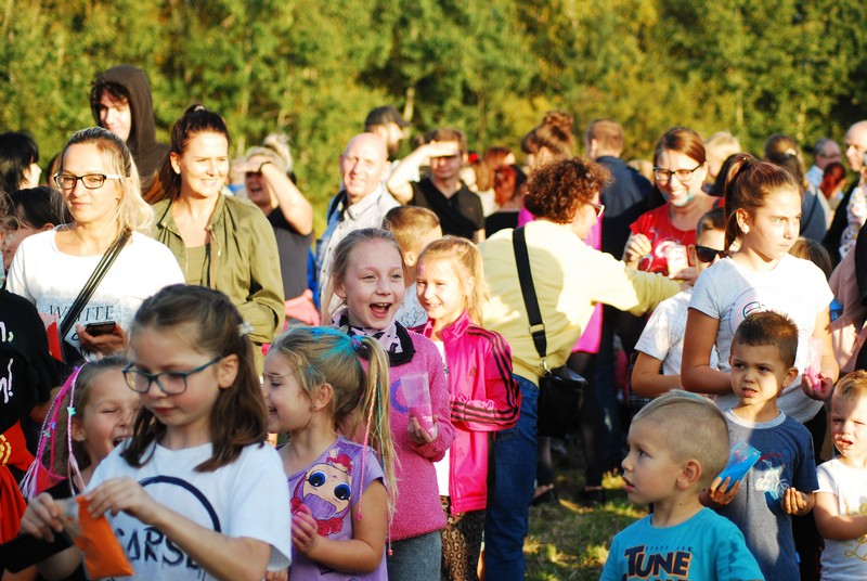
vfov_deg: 13.1
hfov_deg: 19.4
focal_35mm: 105
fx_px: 2532
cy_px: 290
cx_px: 434
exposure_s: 1/500
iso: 320
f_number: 4.5
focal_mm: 70
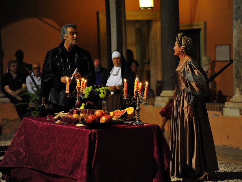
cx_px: 137
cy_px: 91
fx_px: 804
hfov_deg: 17.1
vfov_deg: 12.9
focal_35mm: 115
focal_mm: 105
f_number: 4
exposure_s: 1/50
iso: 3200
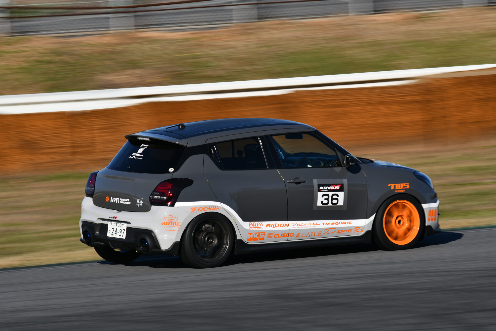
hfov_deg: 4.1
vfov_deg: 2.7
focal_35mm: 501
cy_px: 165
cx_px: 248
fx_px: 6902
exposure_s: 1/125
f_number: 14
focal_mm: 500
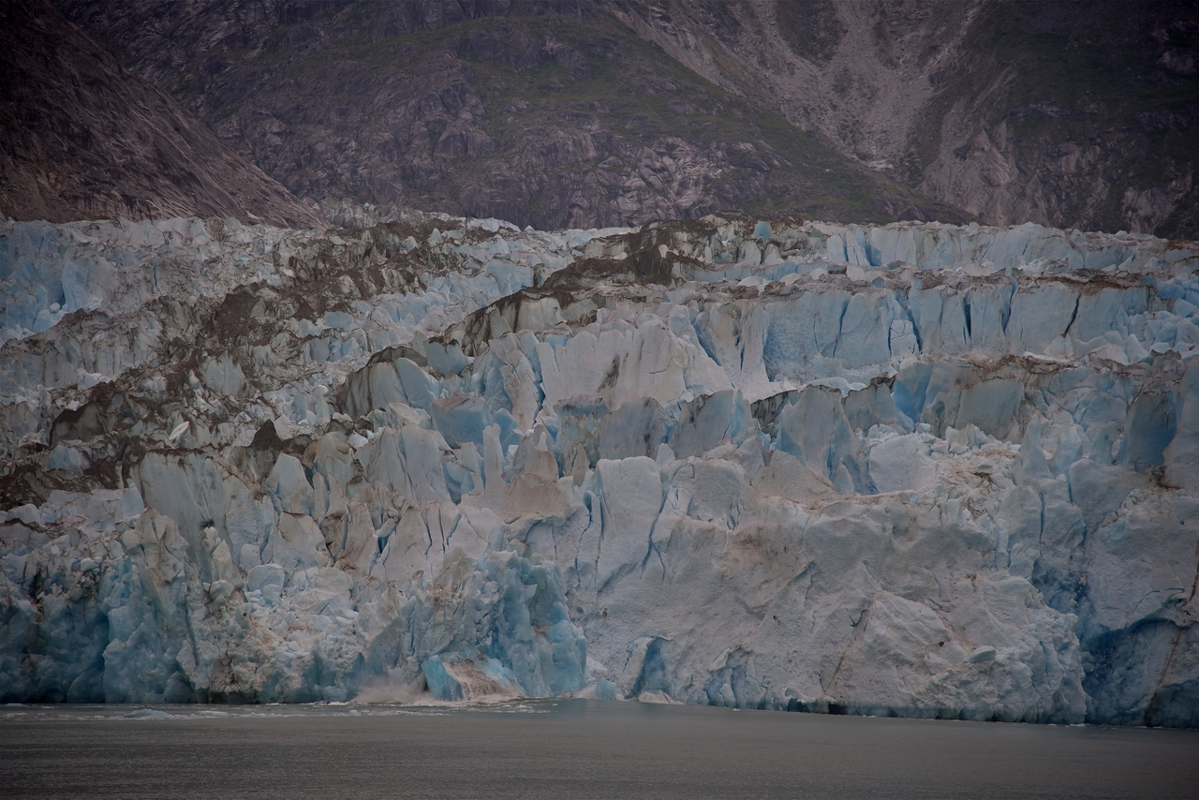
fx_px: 3997
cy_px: 400
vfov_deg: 11.4
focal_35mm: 120
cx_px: 600
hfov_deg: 17.1
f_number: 4
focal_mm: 120
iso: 125
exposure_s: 1/250
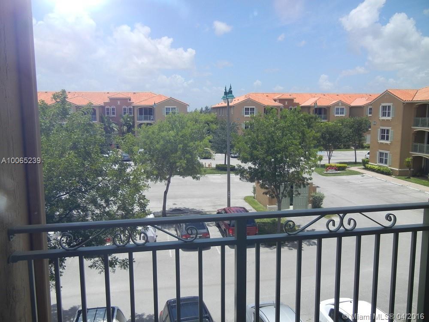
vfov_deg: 46.8
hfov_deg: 60.0
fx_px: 372
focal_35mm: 30
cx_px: 214
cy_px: 161
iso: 160
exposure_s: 1/285
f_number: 7
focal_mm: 5.4
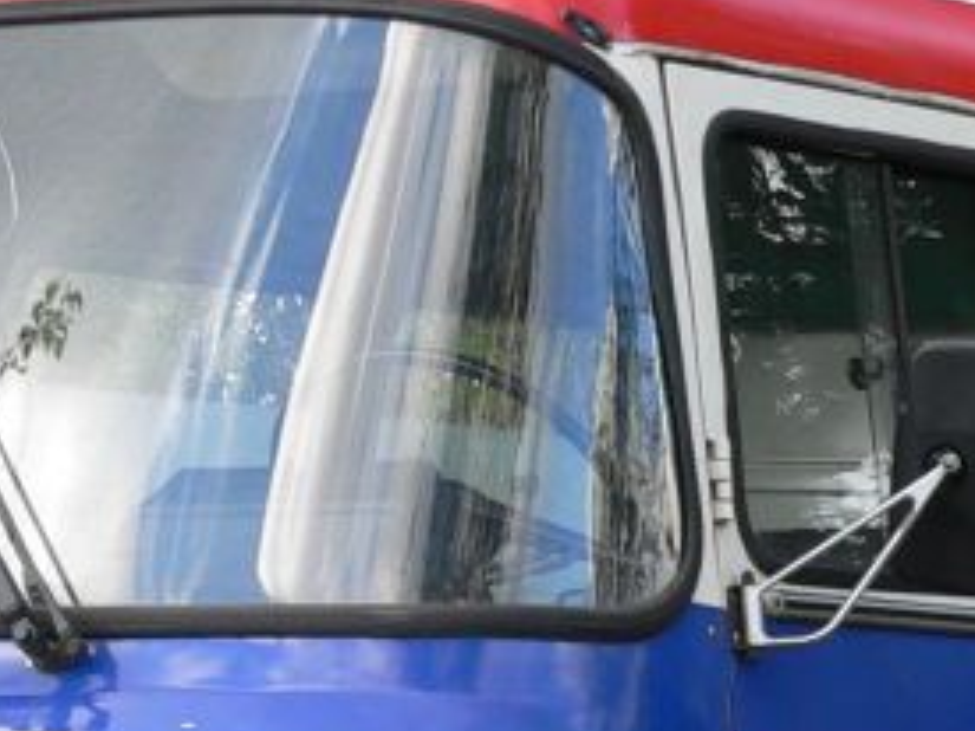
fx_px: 6616
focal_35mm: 235
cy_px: 845
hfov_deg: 8.4
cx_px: 493
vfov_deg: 6.3
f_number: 4
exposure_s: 1/125
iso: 100
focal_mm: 10.5
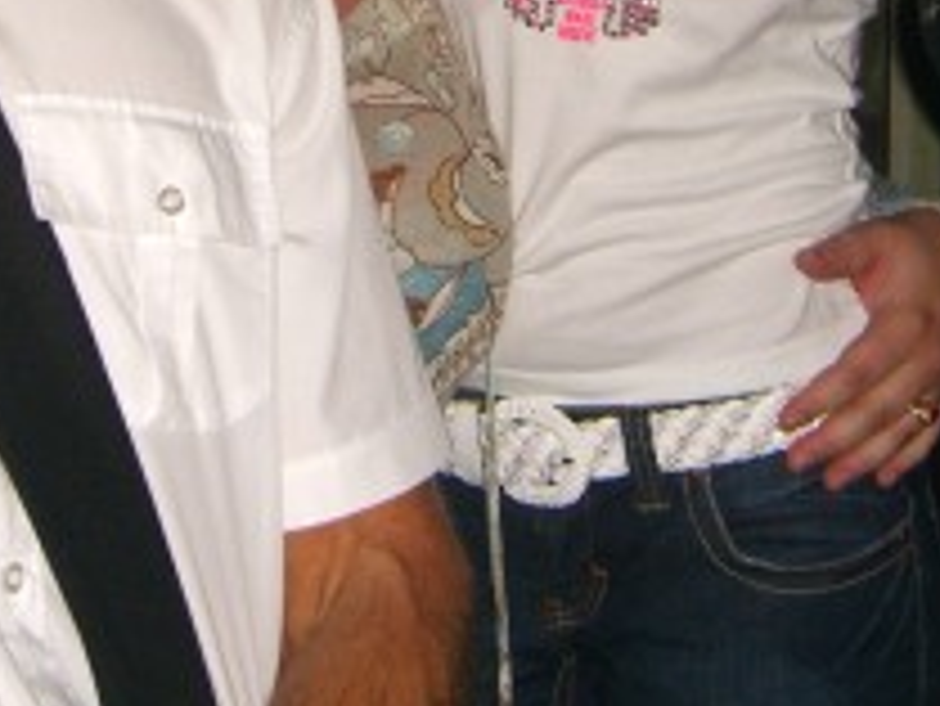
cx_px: 378
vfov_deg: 13.1
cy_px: -243
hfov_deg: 18.0
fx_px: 2962
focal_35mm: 109
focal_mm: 7.9
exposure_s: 1/60
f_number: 2.8
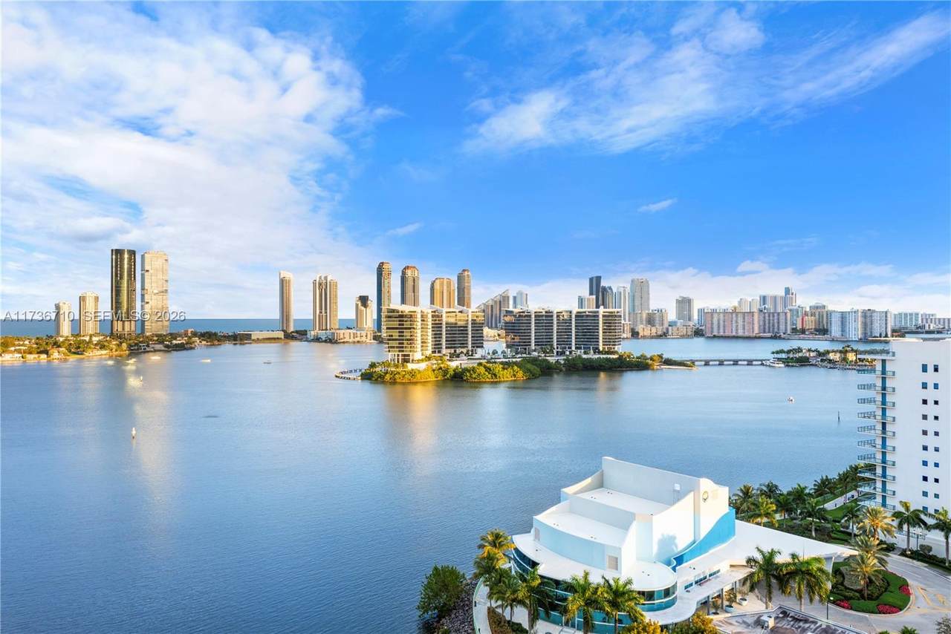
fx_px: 634
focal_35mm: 24
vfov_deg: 53.2
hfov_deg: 73.7
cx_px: 476
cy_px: 317
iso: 100
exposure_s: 1/13
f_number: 11
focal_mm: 24
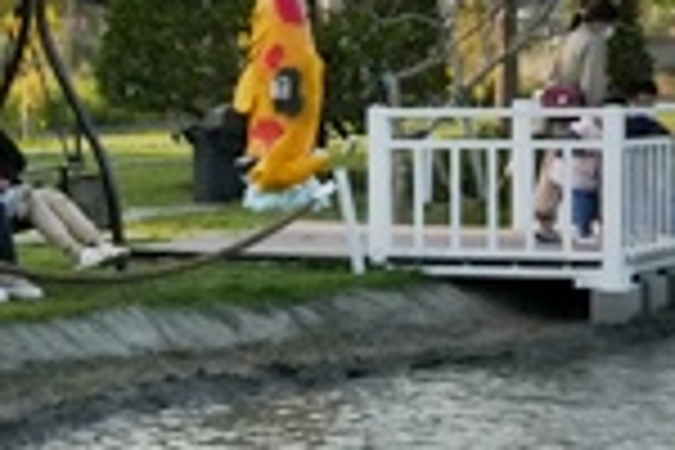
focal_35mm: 164
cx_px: 22
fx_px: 3075
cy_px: 308
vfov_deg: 8.4
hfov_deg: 12.4
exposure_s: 1/200
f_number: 22
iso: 1000
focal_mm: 24
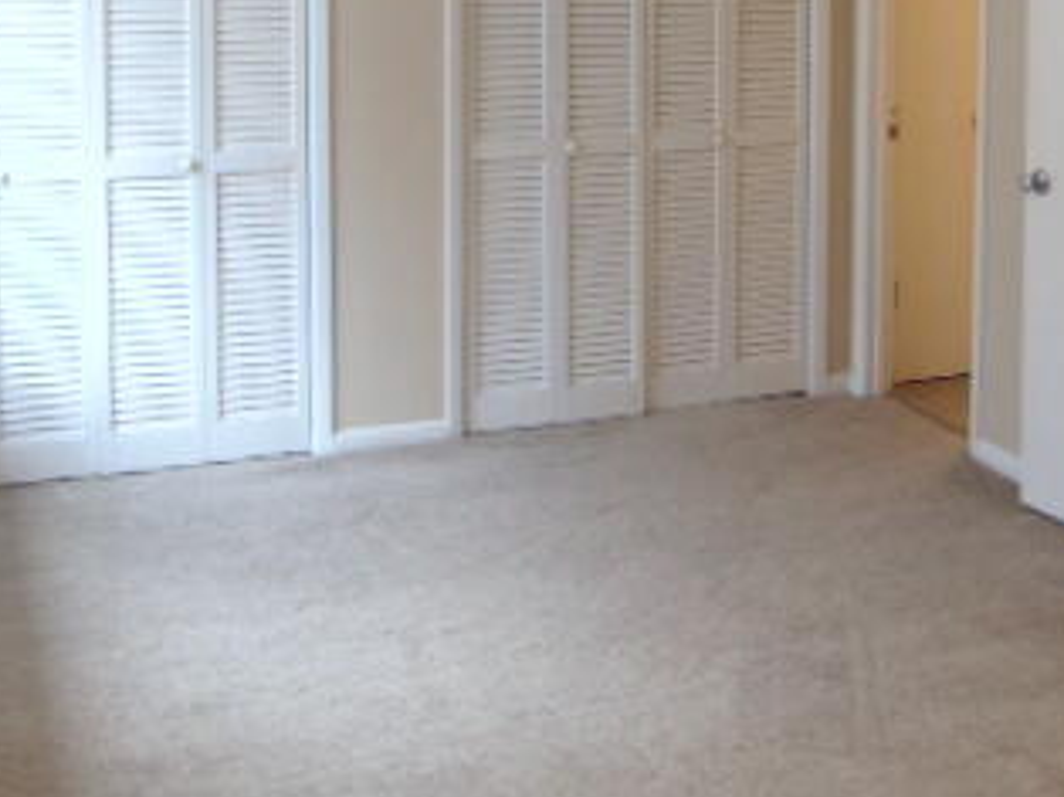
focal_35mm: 51
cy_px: 37
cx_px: 623
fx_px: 1566
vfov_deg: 27.2
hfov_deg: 37.4
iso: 160
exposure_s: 1/30
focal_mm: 4.5
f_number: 3
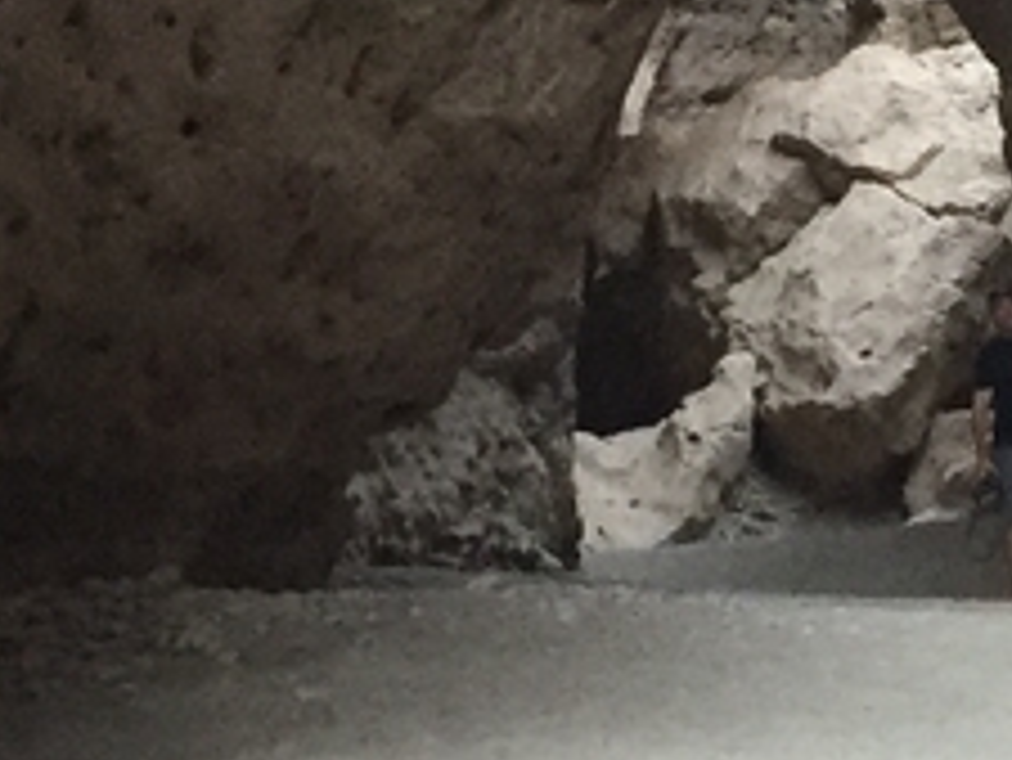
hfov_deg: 11.8
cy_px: 391
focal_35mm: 165
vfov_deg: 9.0
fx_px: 4826
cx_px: 1075
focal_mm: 4.15
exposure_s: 1/33
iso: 320
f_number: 2.2
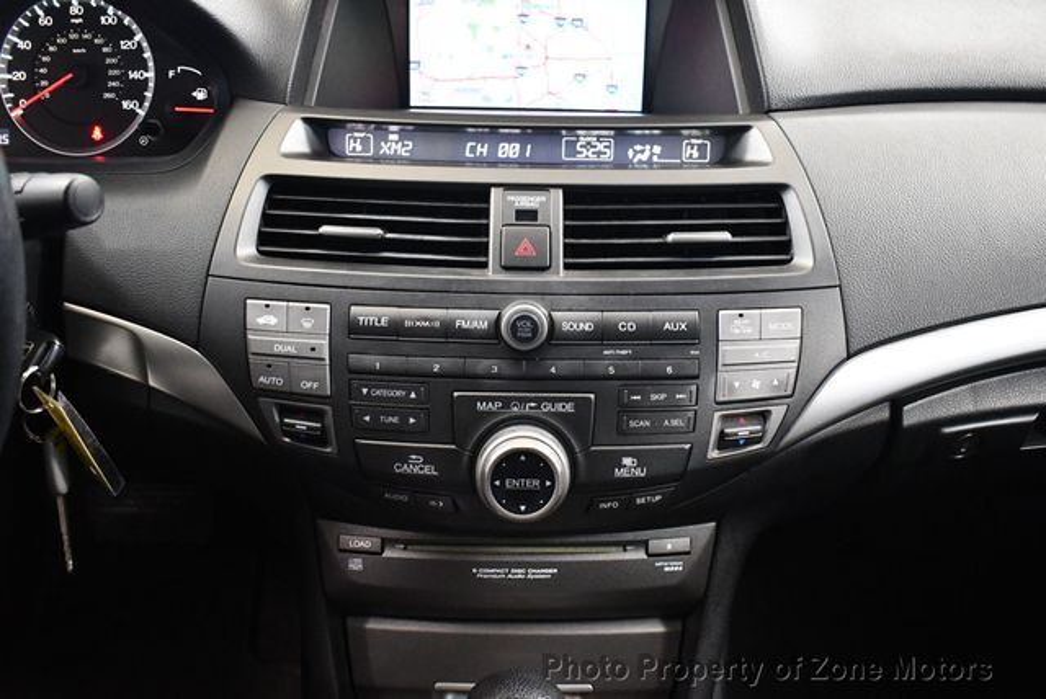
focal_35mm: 36
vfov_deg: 36.9
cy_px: 350
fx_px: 1047
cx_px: 523
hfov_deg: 53.1
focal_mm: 18
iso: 4500
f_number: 3.5
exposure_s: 1/60
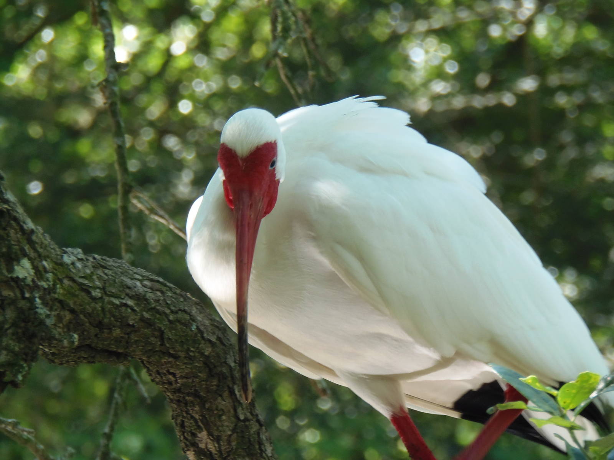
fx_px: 4949
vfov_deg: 5.3
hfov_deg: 7.1
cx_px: 307
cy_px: 230
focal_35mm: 279
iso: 160
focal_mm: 51.7
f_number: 5.2
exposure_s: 1/80
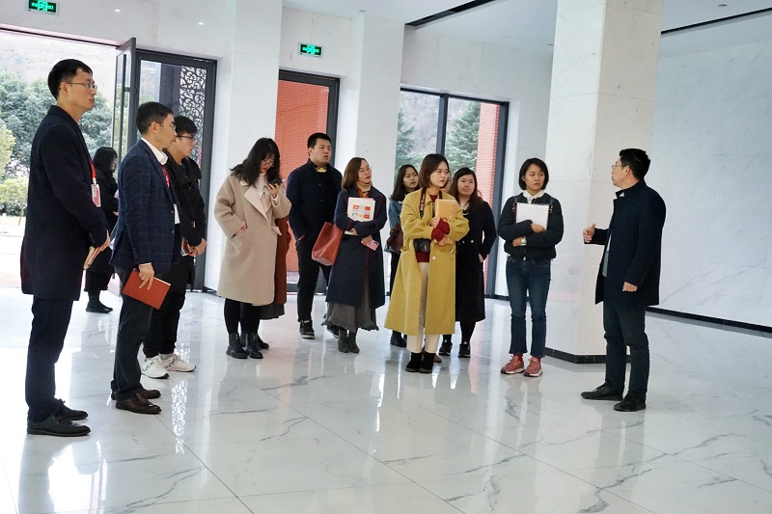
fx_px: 815
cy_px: 257
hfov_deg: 50.7
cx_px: 386
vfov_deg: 35.0
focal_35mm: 38
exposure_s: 1/15
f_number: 14
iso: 6400
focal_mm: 38
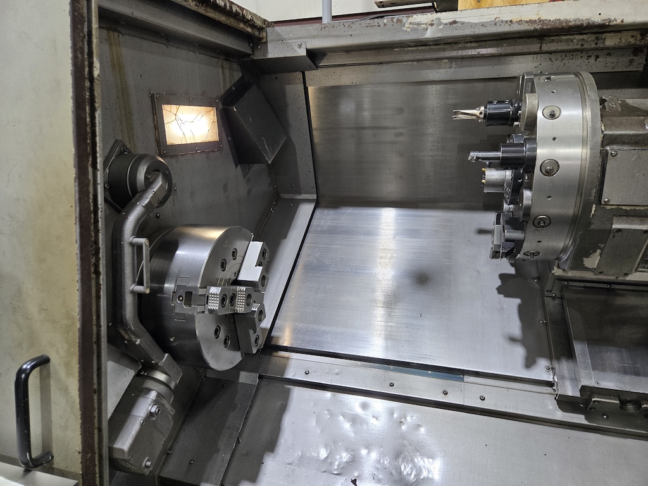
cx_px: 324
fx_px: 431
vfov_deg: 58.9
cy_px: 243
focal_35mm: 23
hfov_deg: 73.9
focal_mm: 5.4
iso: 200
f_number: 1.8
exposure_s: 1/120
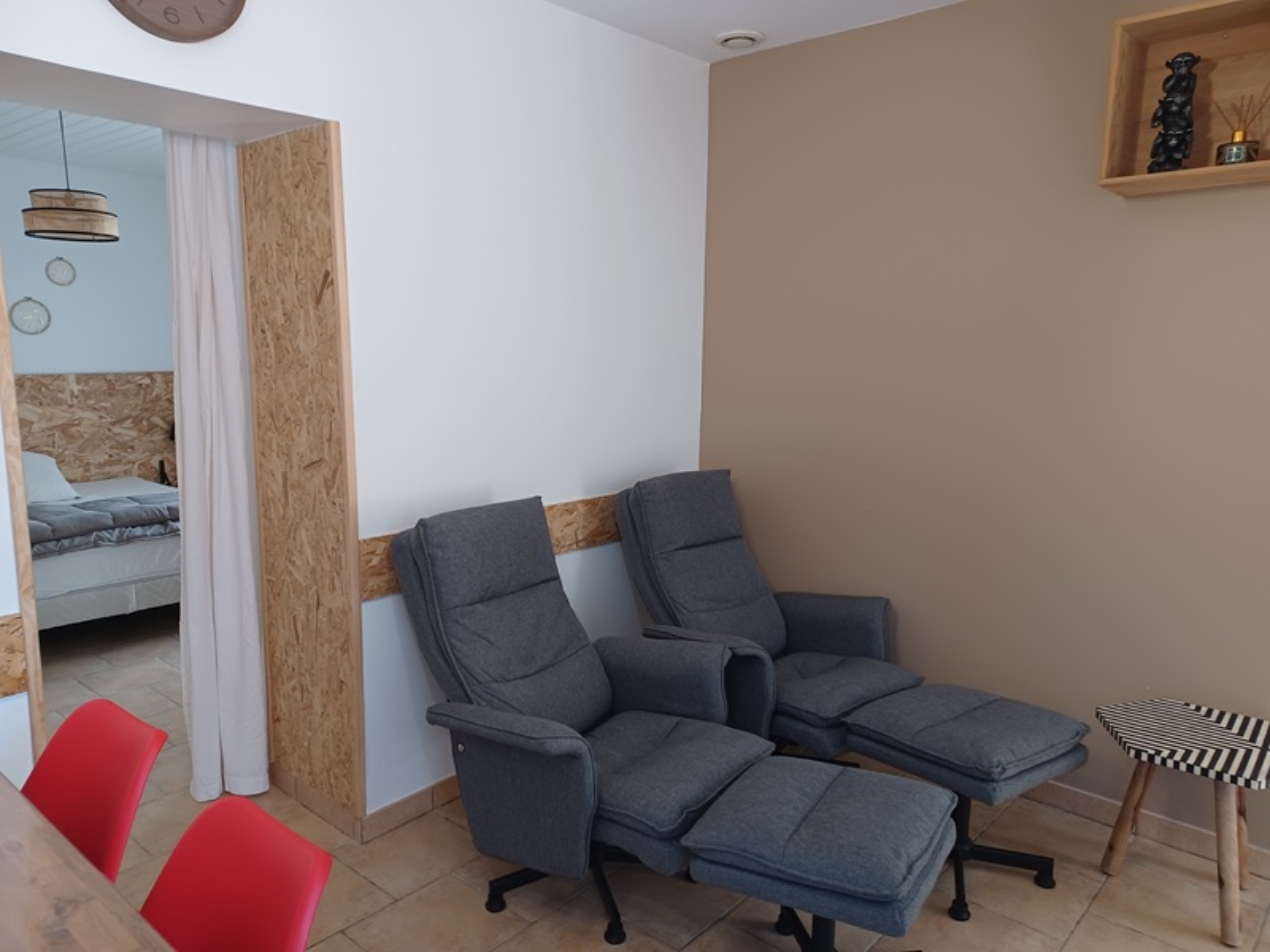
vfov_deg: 54.9
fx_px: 917
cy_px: 476
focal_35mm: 25
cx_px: 635
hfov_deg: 69.4
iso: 250
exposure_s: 1/33.3
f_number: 1.8
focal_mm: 4.6
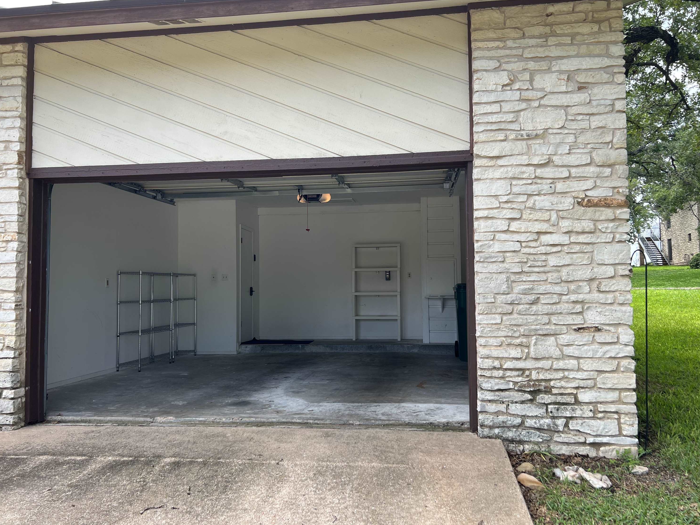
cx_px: 347
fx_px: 546
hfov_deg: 65.3
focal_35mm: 27
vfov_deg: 51.4
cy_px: 268
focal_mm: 5.7
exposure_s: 1/723
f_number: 1.5
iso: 50
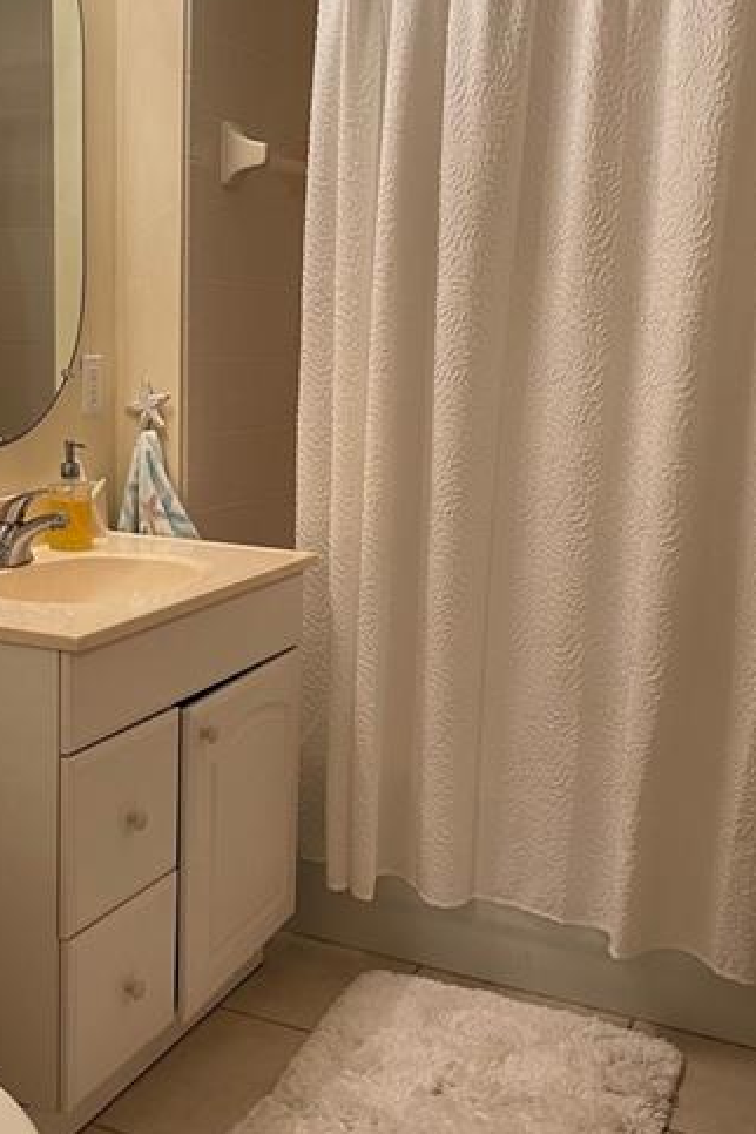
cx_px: 284
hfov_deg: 31.1
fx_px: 1354
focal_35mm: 43
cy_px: 538
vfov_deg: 45.4
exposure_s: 1/60
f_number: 1.6
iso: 80
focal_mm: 5.1
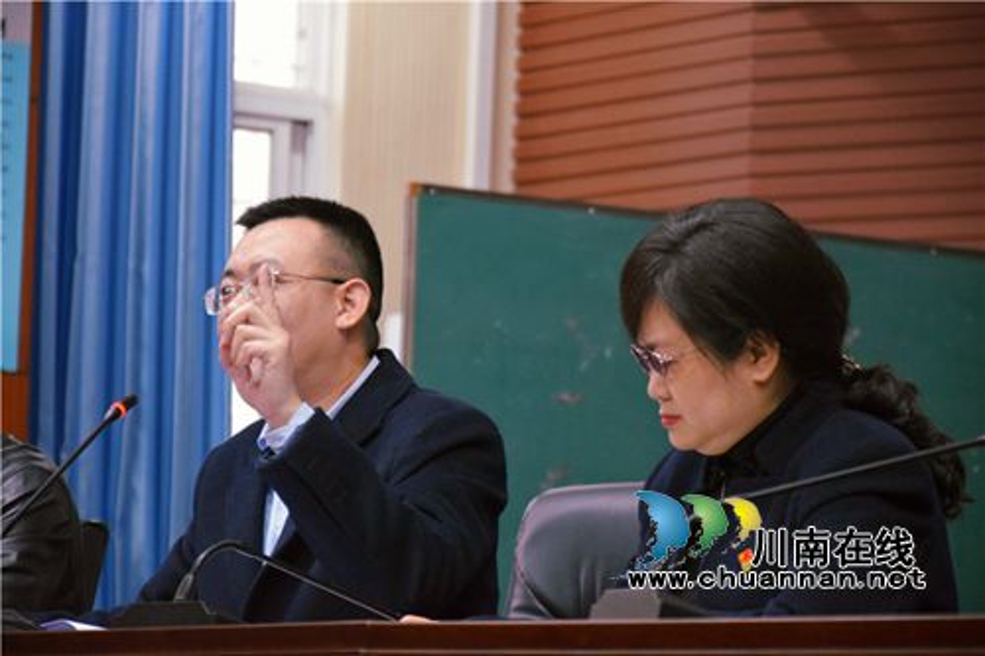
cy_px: 328
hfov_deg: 13.0
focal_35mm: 158
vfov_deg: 8.7
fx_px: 4308
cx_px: 492
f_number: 5.6
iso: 3200
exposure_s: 1/125
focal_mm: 105
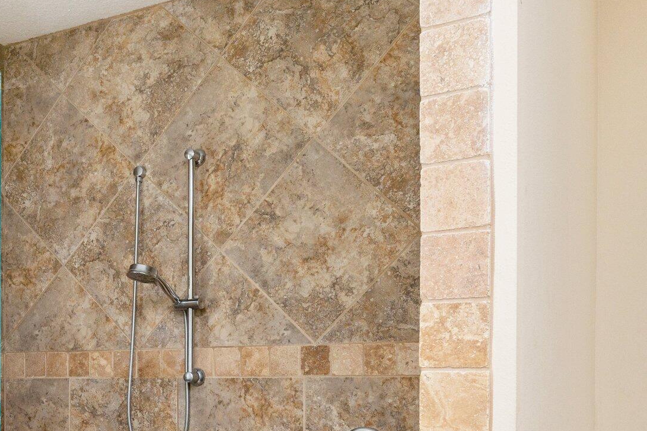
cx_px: 68
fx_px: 809
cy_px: 401
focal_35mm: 45
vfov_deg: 28.5
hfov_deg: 40.4
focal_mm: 24
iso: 500
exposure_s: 1/60
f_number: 9
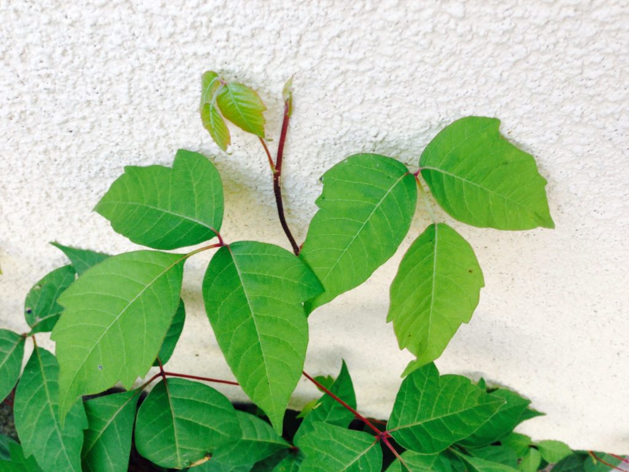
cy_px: 236
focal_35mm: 33
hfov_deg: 55.4
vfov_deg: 42.9
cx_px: 314
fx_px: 600
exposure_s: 1/40
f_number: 2.4
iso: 50
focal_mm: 4.12
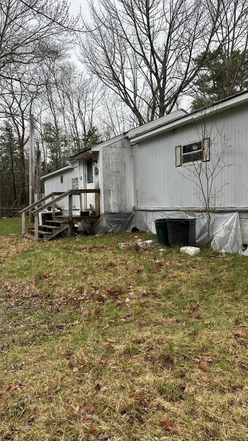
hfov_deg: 42.7
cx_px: 101
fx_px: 316
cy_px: 216
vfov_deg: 69.9
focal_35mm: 27
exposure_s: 1/121
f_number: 1.78
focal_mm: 6.86
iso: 100
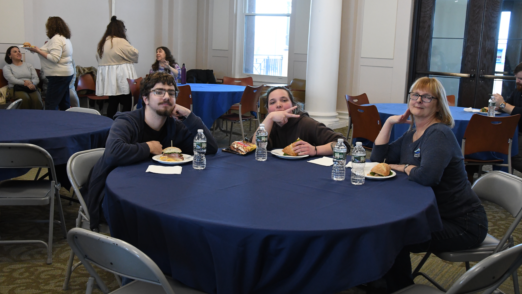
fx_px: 547
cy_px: 126
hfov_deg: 51.0
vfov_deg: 30.0
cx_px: 261
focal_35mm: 40
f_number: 7.1
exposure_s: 1/200
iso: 3200
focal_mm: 25
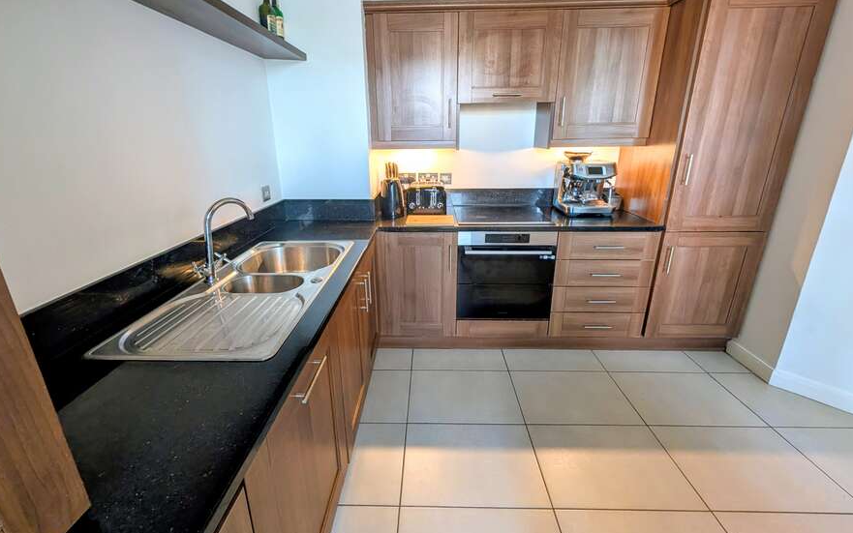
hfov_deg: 109.3
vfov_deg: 82.5
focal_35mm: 13
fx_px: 302
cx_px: 424
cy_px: 233
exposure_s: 1/25.2
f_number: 1.7
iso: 46
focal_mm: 2.02
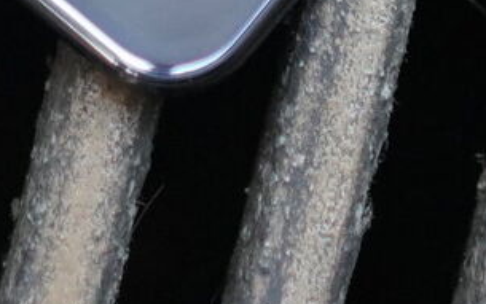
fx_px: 4678
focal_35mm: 353
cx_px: -137
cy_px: -641
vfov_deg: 3.6
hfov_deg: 5.9
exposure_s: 1/800
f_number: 2.5
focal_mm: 55
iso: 2500
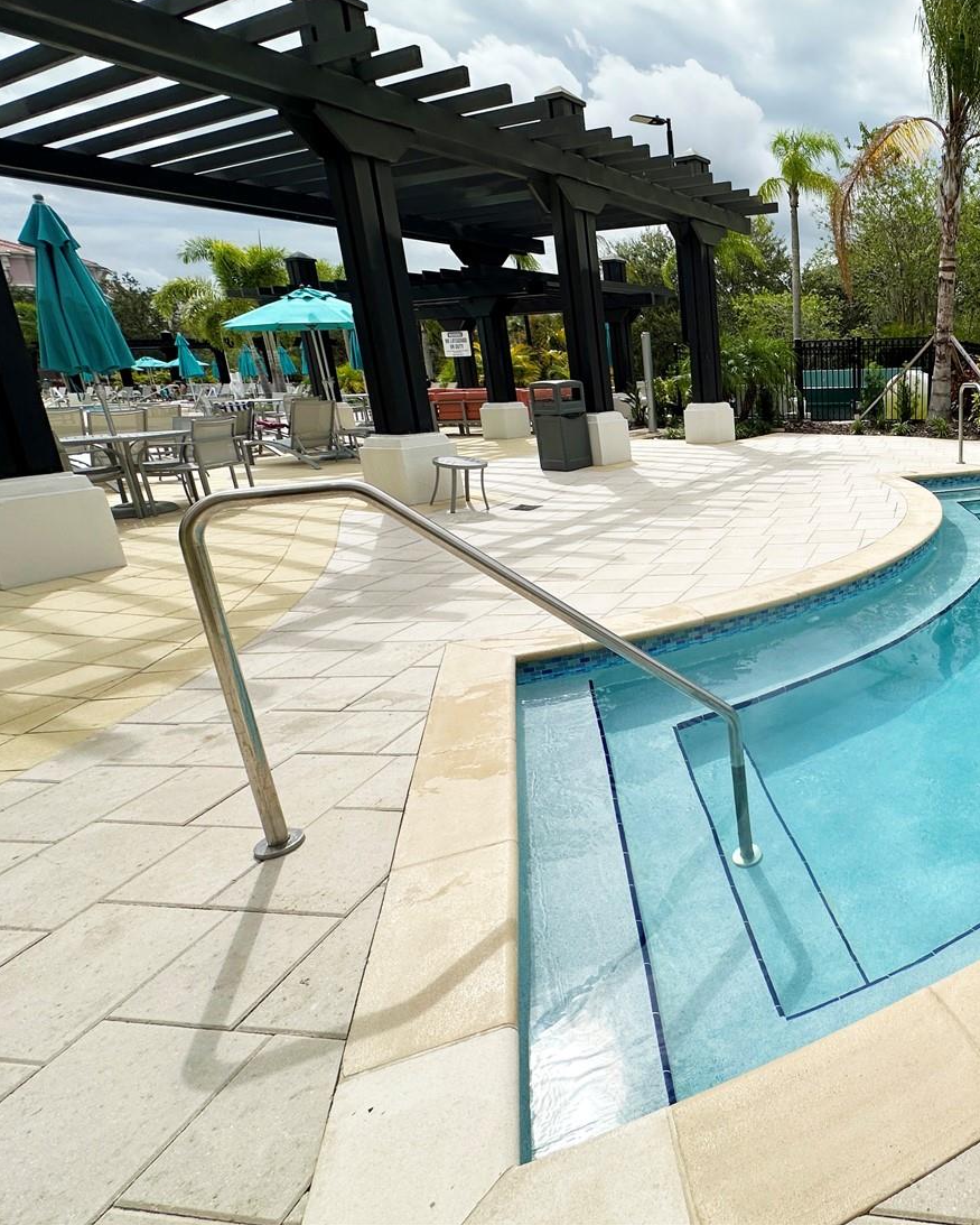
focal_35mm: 20
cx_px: 839
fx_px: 725
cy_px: 554
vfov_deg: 80.1
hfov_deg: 60.2
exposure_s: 1/3610
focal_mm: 2.22
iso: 50
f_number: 2.2
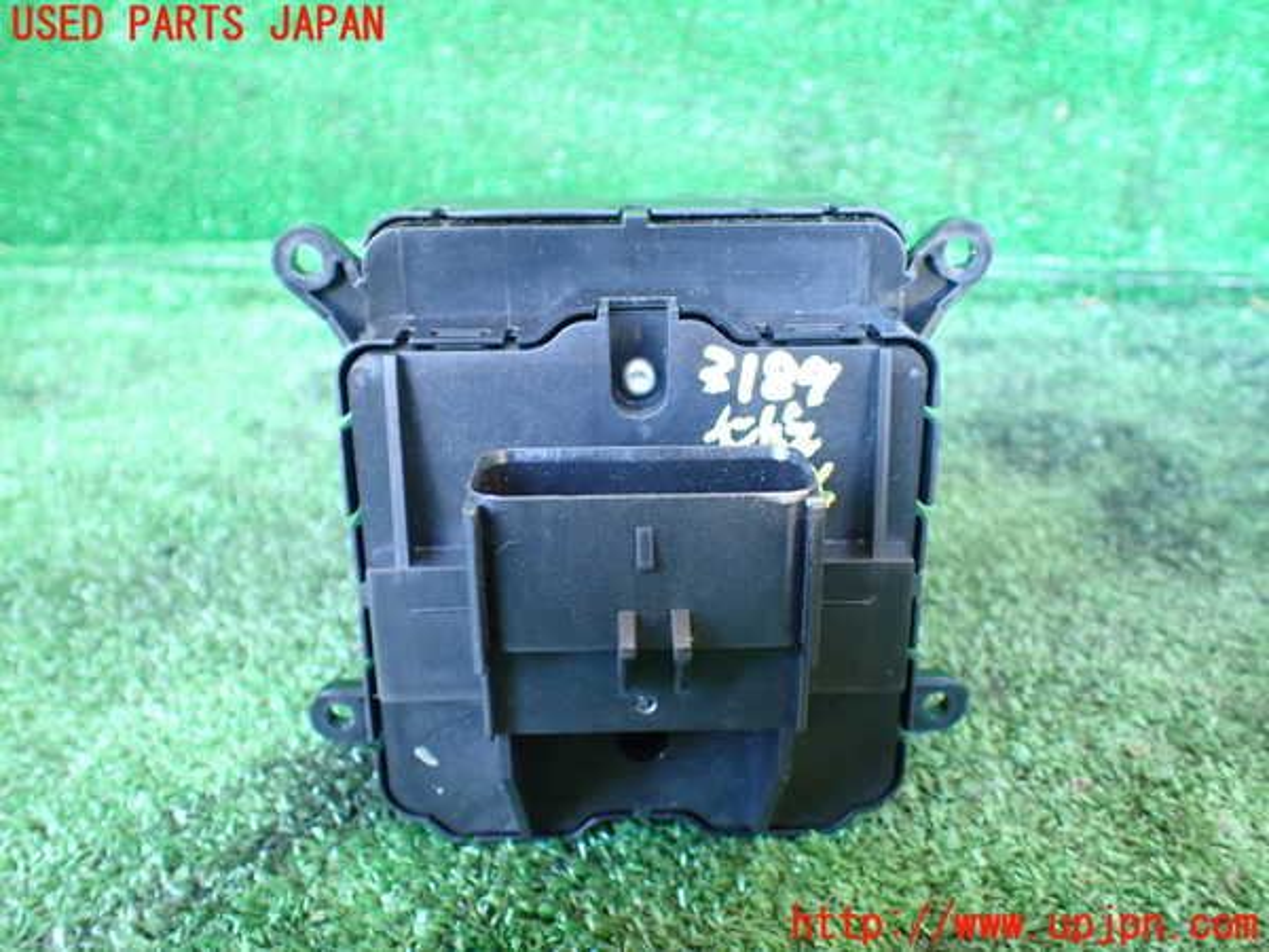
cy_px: 476
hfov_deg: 60.0
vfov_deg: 46.8
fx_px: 1100
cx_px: 634
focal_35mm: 30
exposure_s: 1/30
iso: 800
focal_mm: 5.4
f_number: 2.3
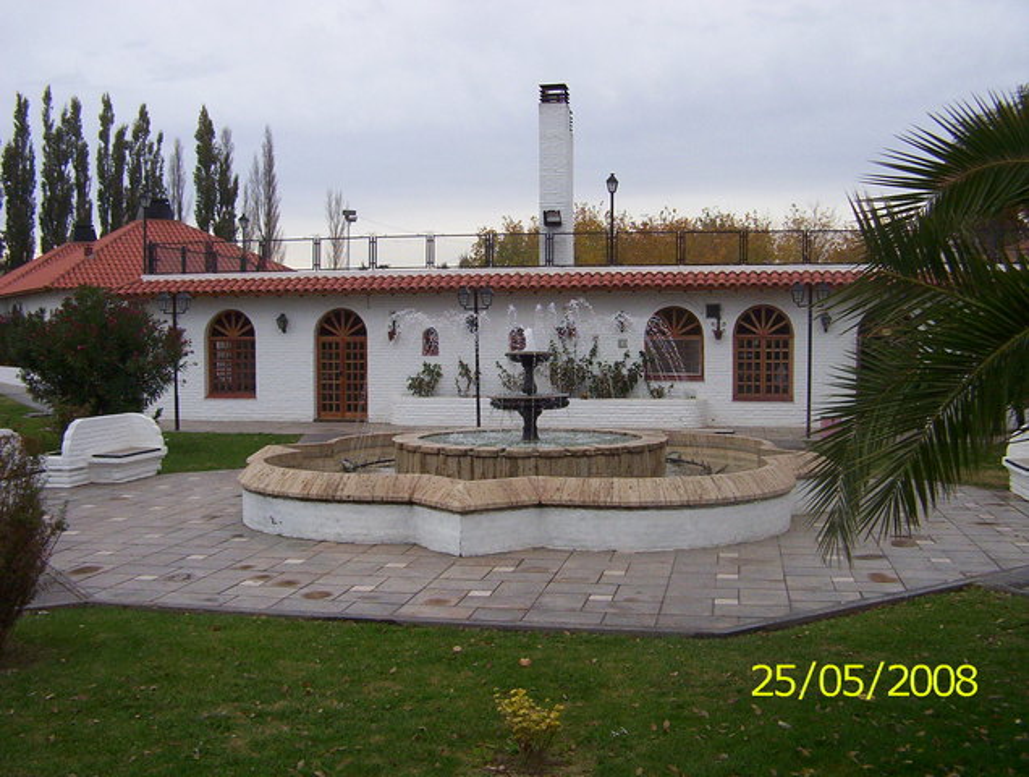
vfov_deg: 37.0
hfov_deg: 47.8
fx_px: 1162
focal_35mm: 39
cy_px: 388
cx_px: 514
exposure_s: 1/260
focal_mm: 5.26
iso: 100
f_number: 3.84
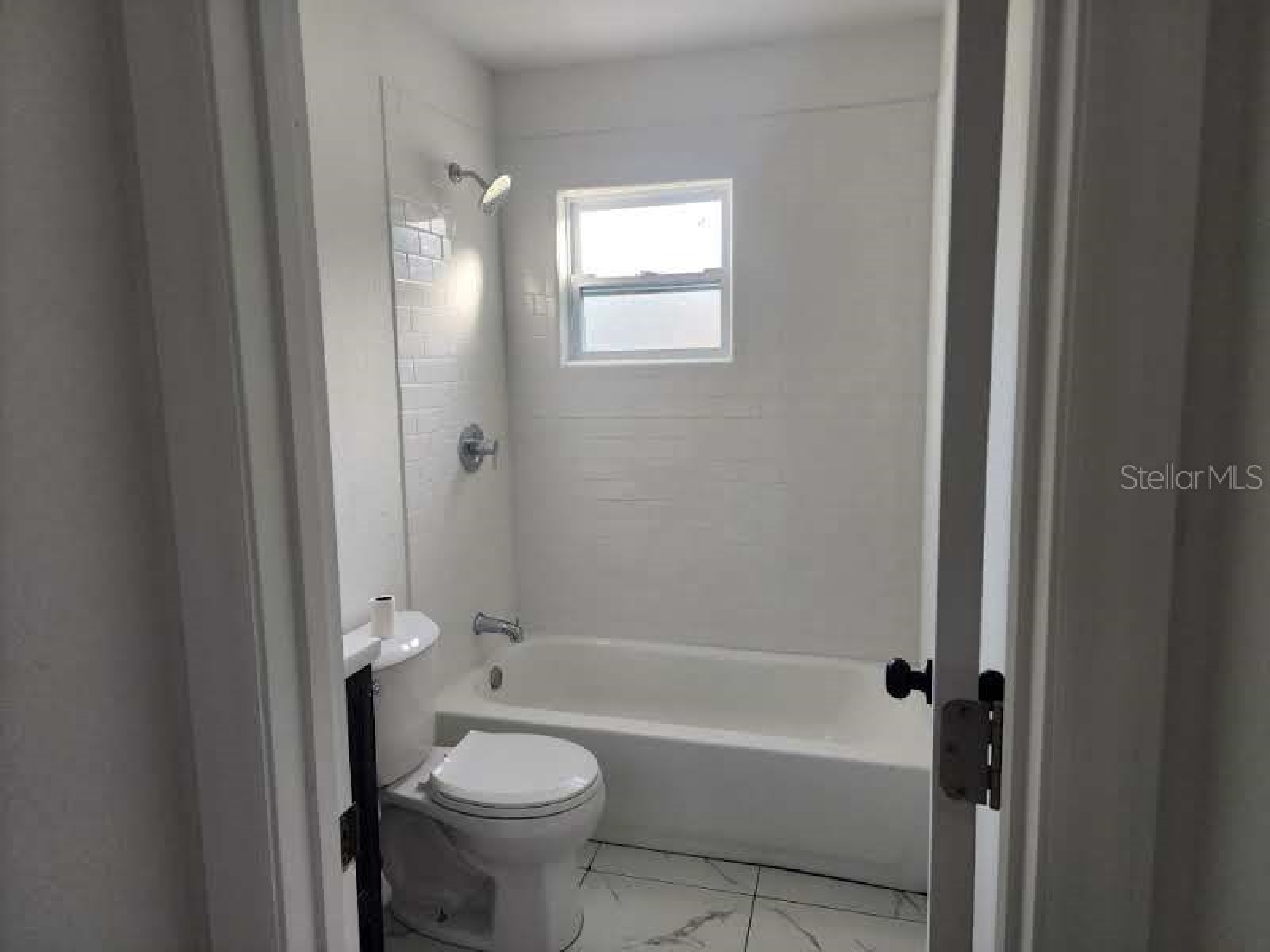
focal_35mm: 23
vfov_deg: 58.9
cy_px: 476
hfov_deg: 73.9
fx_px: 844
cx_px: 635
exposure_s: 1/120
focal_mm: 6.4
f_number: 1.8
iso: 200
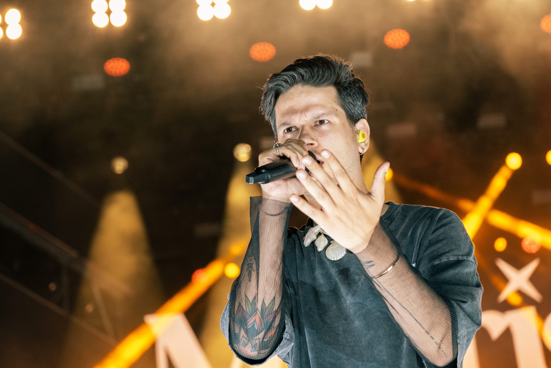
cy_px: 183
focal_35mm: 106
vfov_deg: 12.9
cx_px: 277
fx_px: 1622
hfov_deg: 19.3
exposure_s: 1/320
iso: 1600
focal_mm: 70
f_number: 4
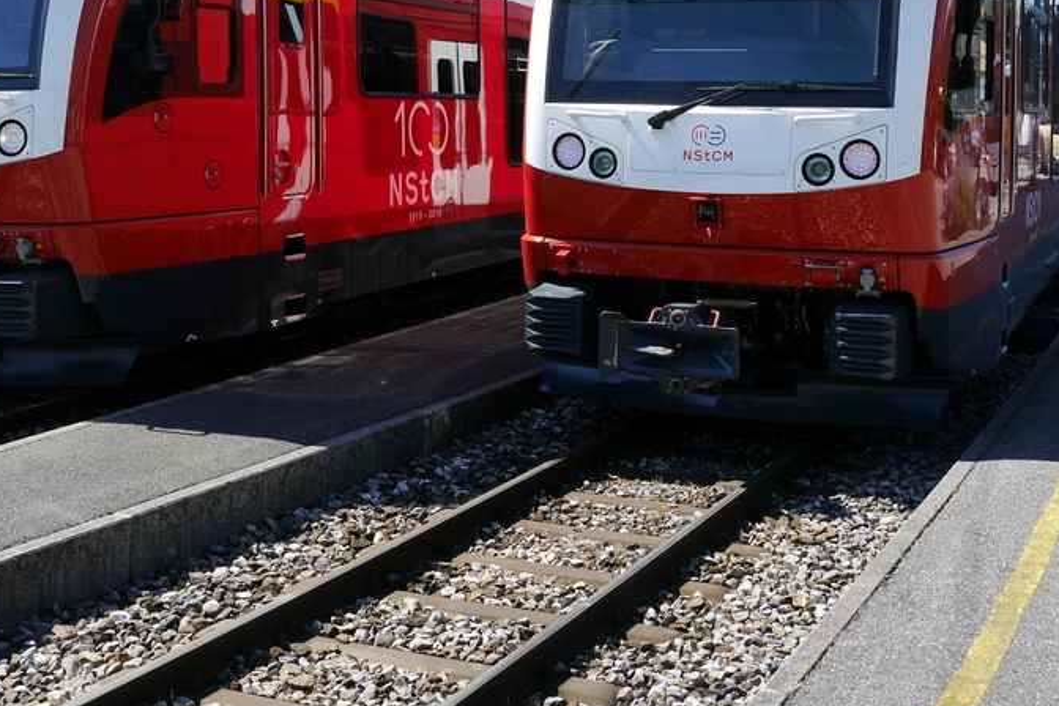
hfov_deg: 38.2
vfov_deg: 25.3
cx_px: 520
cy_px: 95
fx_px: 1530
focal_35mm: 52
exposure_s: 1/320
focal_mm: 14
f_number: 7.1
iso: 160
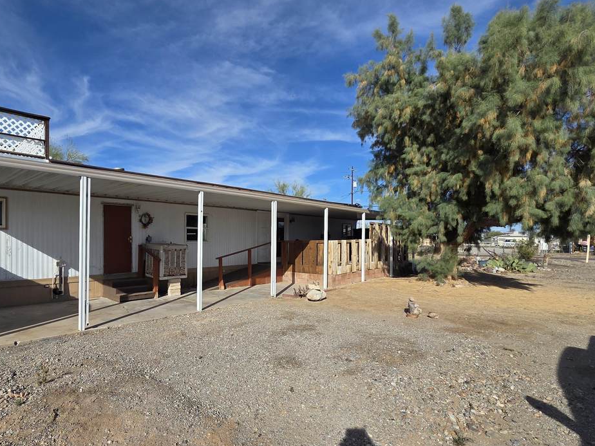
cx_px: 238
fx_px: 309
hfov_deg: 86.6
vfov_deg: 71.5
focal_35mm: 18
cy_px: 243
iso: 50
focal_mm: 2.2
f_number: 2.2
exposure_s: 1/2621
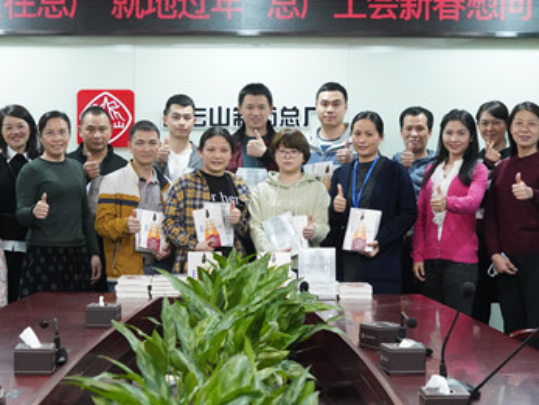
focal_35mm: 88
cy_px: 220
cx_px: 241
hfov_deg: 22.2
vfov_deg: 16.8
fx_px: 1372
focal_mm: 53
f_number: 6.3
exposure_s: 1/60
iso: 5000
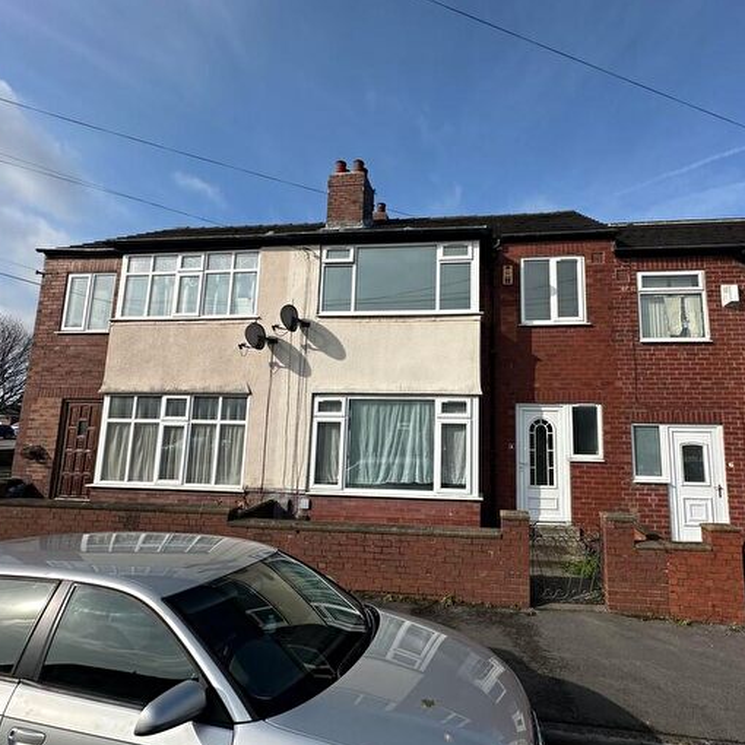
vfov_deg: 84.0
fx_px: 414
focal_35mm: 17
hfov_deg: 83.1
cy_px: 378
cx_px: 441
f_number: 2.2
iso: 50
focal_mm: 2.22
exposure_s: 1/2174
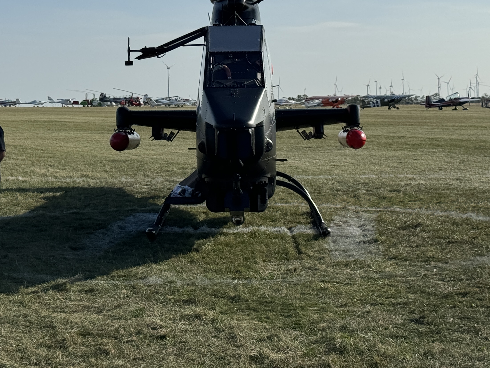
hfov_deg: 22.2
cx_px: 189
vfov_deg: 16.6
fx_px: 1246
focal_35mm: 88
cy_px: 36
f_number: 1.78
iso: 80
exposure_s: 1/9009
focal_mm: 6.86
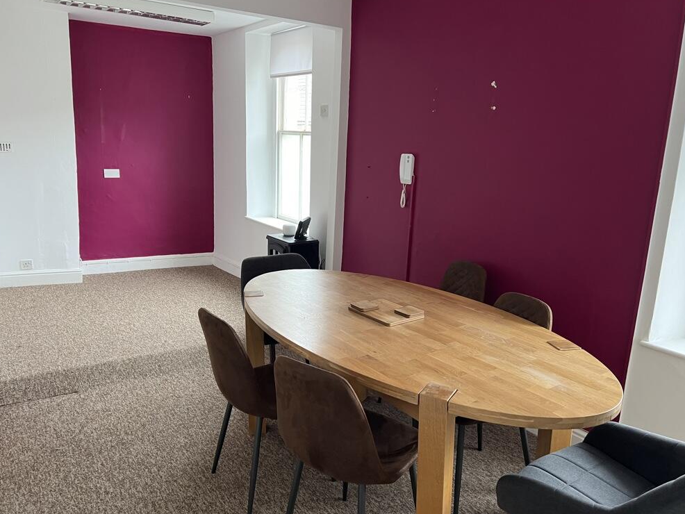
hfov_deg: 65.3
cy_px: 258
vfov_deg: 51.4
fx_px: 534
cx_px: 345
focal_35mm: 27
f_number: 1.5
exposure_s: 1/78
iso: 125
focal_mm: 5.7
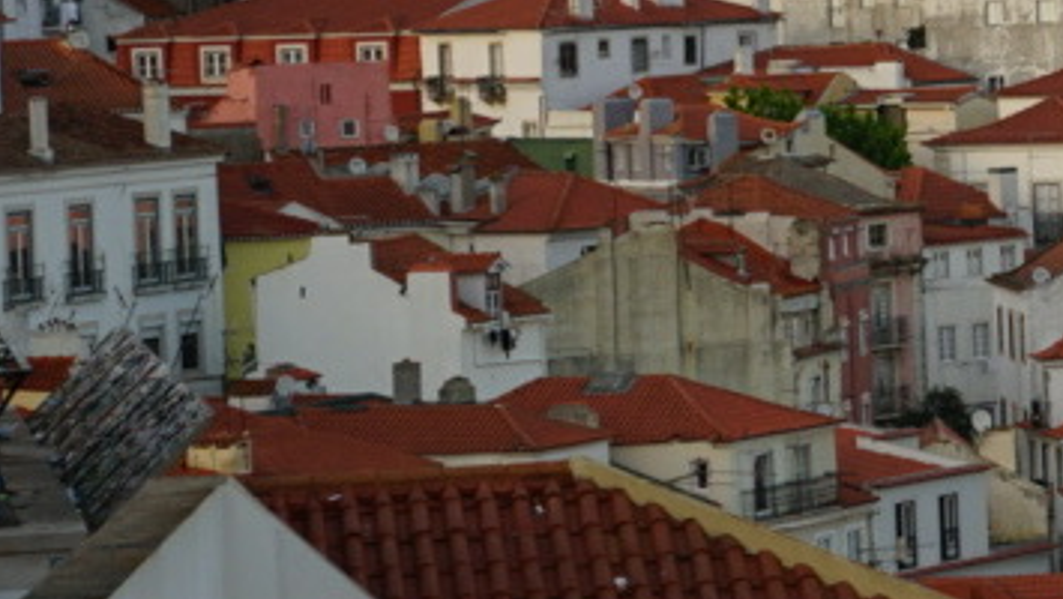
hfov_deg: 9.5
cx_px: 2165
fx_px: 5921
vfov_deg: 5.8
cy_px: 105
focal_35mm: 210
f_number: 6.3
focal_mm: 44
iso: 100
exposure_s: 1/60
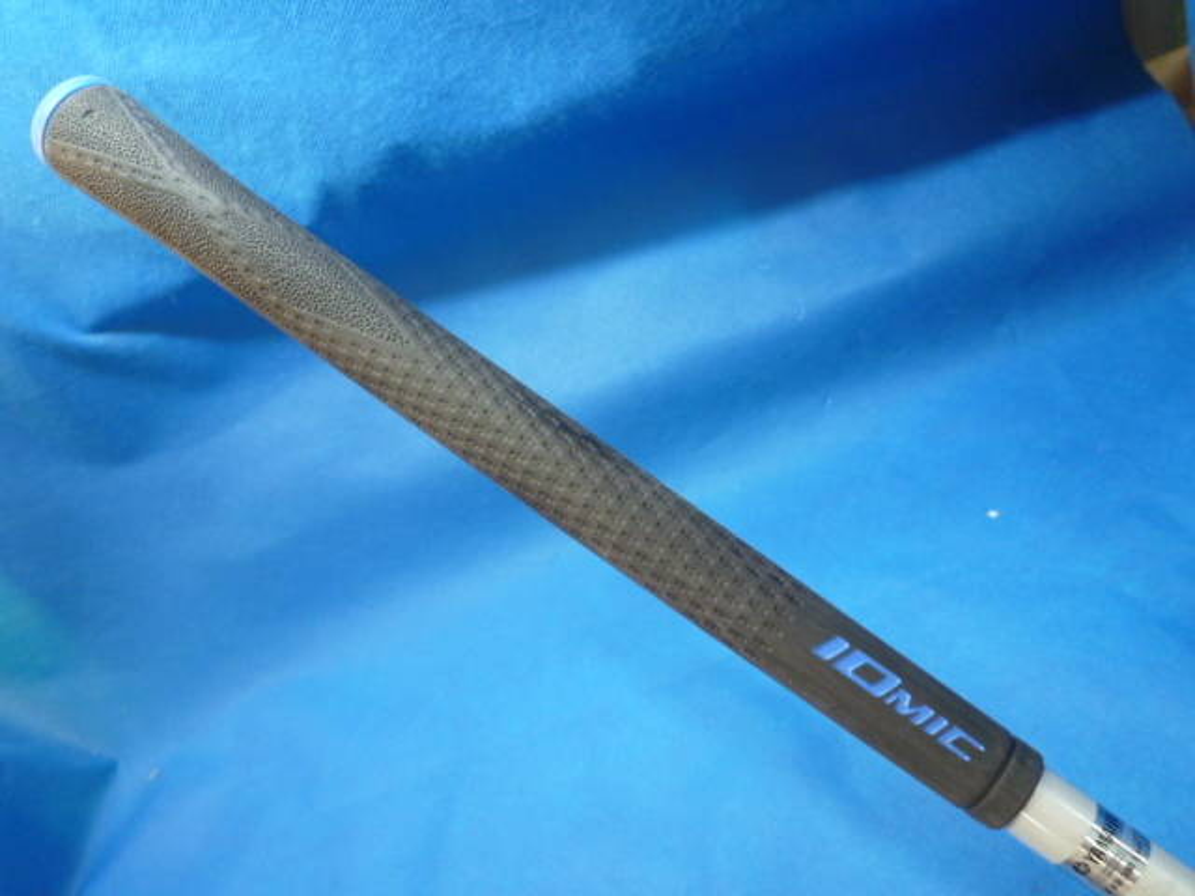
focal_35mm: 27
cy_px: 448
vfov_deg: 51.4
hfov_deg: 65.3
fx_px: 932
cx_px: 598
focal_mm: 4.8
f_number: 2.9
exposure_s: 1/30
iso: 320
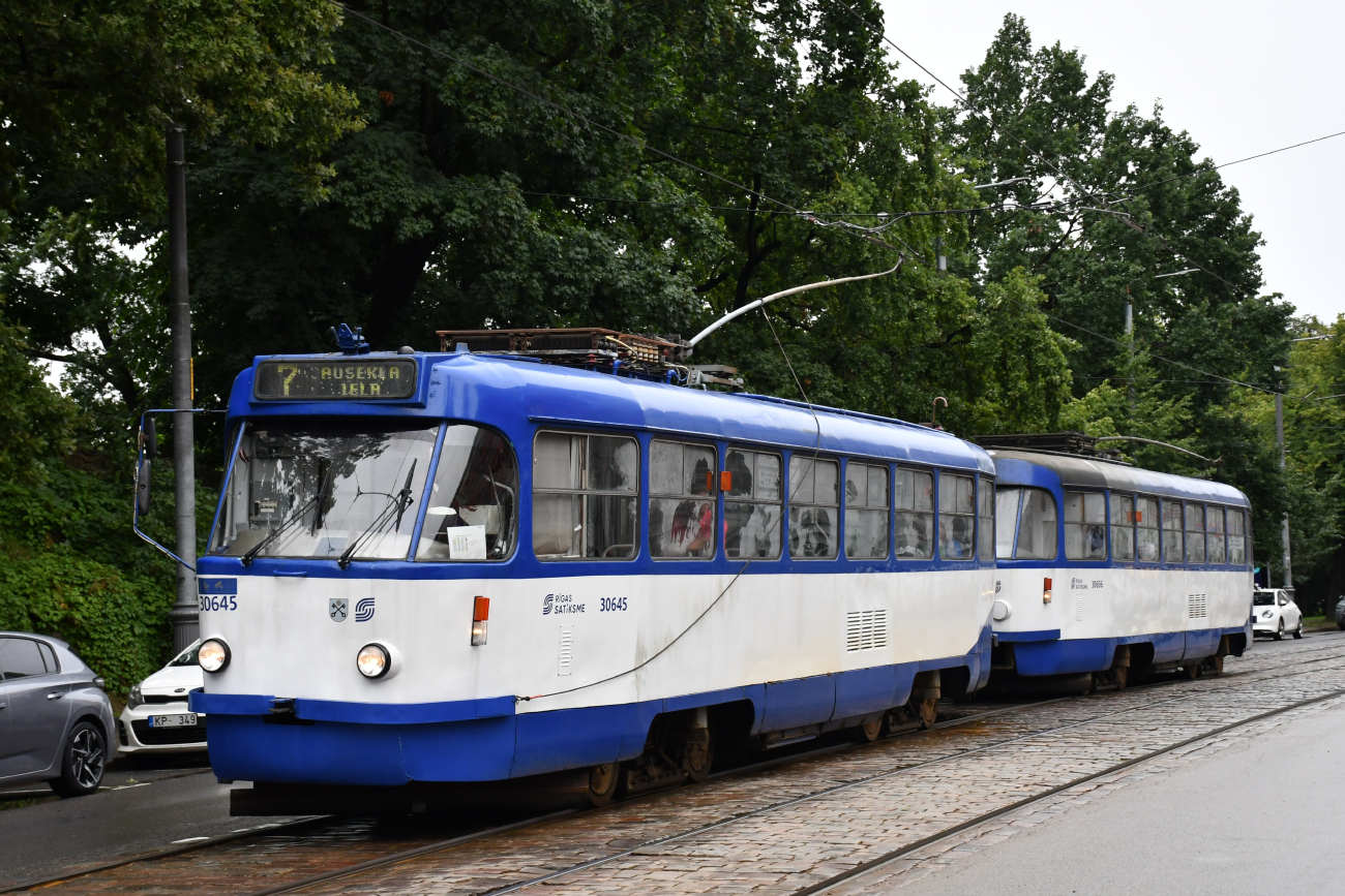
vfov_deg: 22.6
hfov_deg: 33.4
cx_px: 672
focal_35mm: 60
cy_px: 448
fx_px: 2242
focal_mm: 40
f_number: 5.6
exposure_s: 1/667
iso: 800
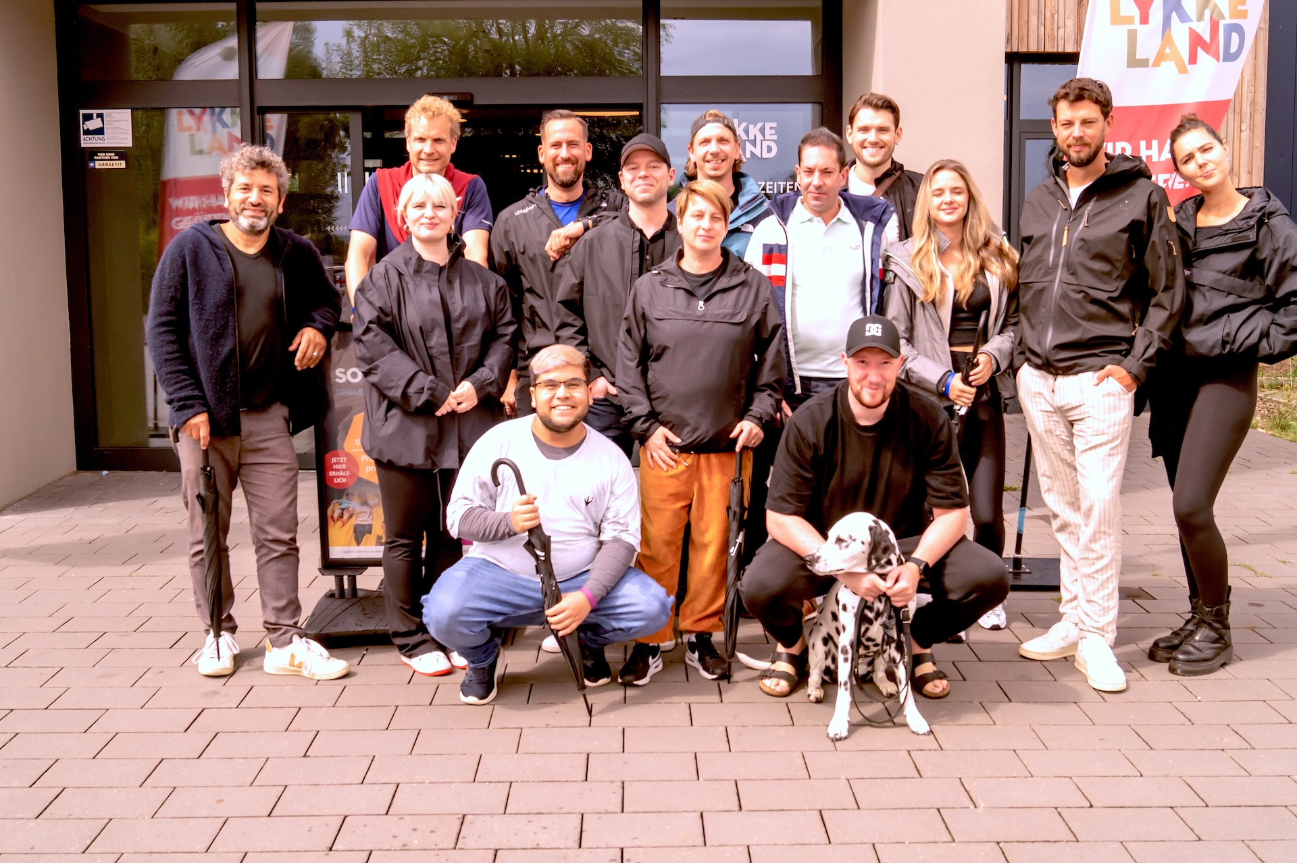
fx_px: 1296
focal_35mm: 36
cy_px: 432
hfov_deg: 53.2
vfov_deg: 36.8
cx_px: 648
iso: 800
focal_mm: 24
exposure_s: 1/800
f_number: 6.3
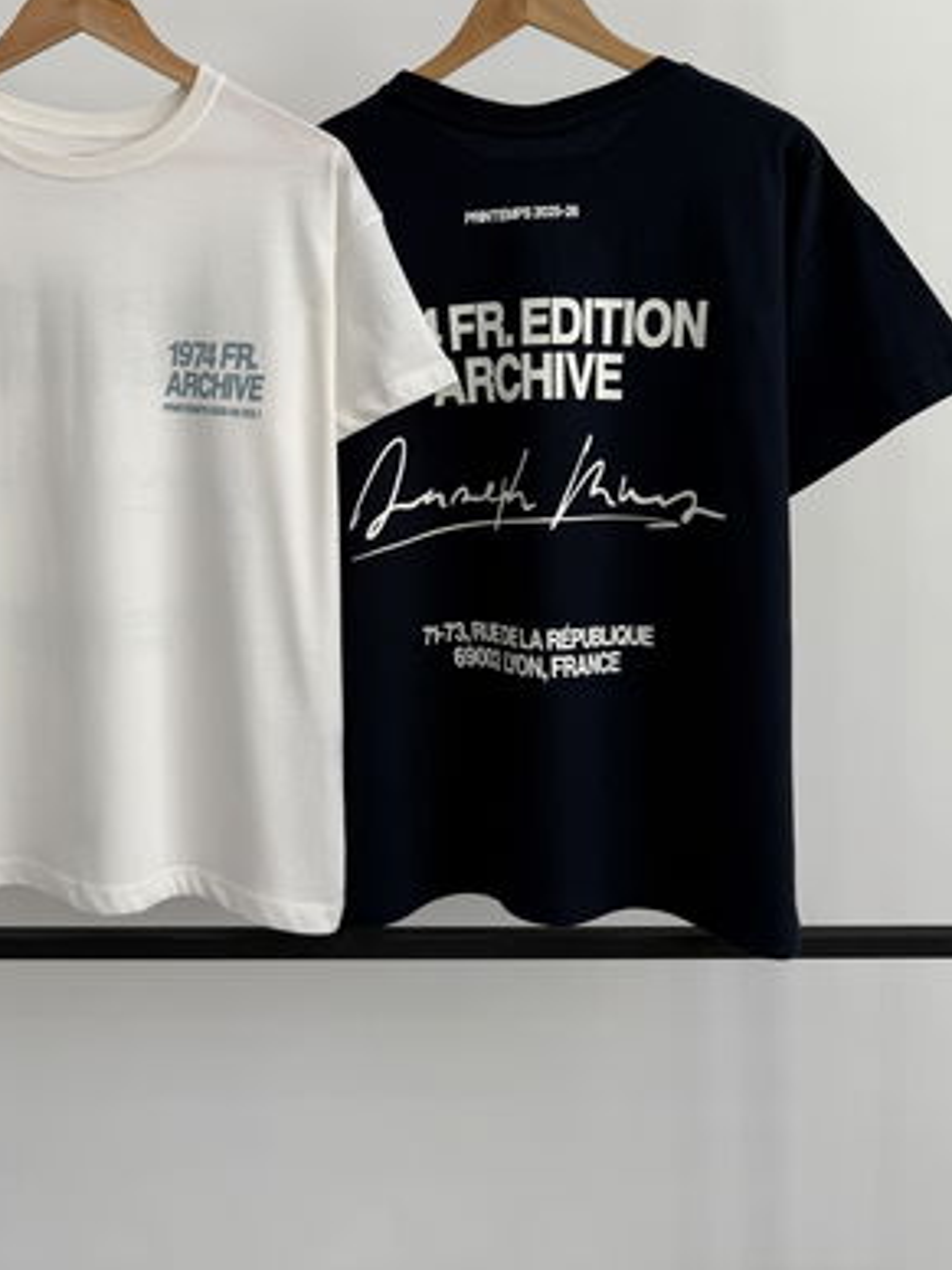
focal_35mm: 33
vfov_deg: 54.2
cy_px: 417
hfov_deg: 42.3
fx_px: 1210
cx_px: 304
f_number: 1.78
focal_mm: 6.76
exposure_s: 1/130
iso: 50
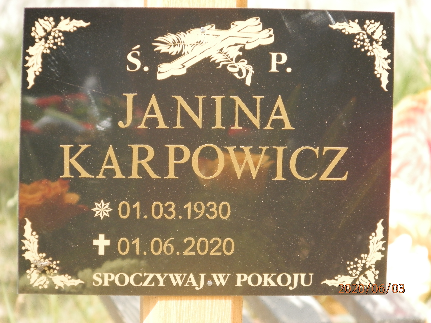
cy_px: 162
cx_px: 216
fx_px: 4171
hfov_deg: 5.9
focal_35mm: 335
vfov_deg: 4.4
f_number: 5.6
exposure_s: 1/160
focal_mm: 59.8
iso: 200
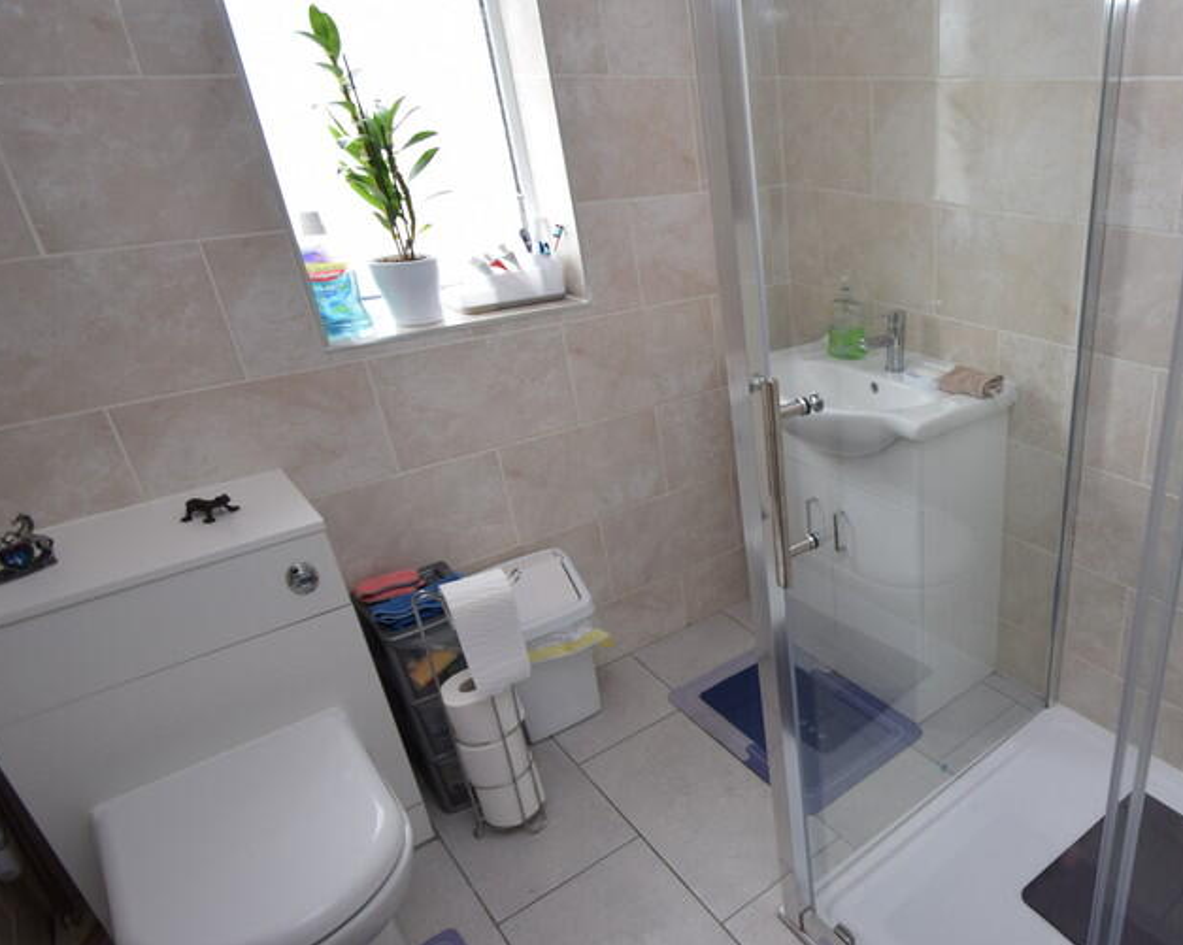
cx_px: 925
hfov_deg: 66.8
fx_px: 805
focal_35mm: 23
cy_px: 506
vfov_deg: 60.8
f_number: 4
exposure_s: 1/60
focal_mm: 10
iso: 400
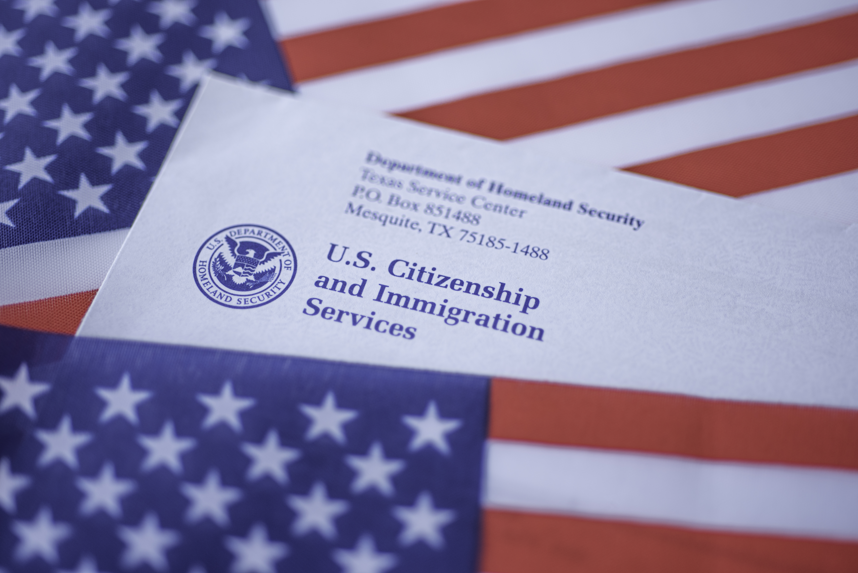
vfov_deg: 22.6
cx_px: 429
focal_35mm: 60
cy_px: 286
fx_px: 1430
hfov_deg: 33.4
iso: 100
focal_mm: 60
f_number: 3.2
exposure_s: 1/250
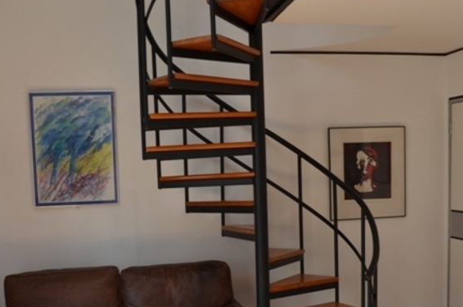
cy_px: 264
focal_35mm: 50
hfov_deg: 39.7
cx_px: 239
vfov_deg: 26.2
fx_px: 642
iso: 280
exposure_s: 1/125
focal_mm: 18
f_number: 5.6
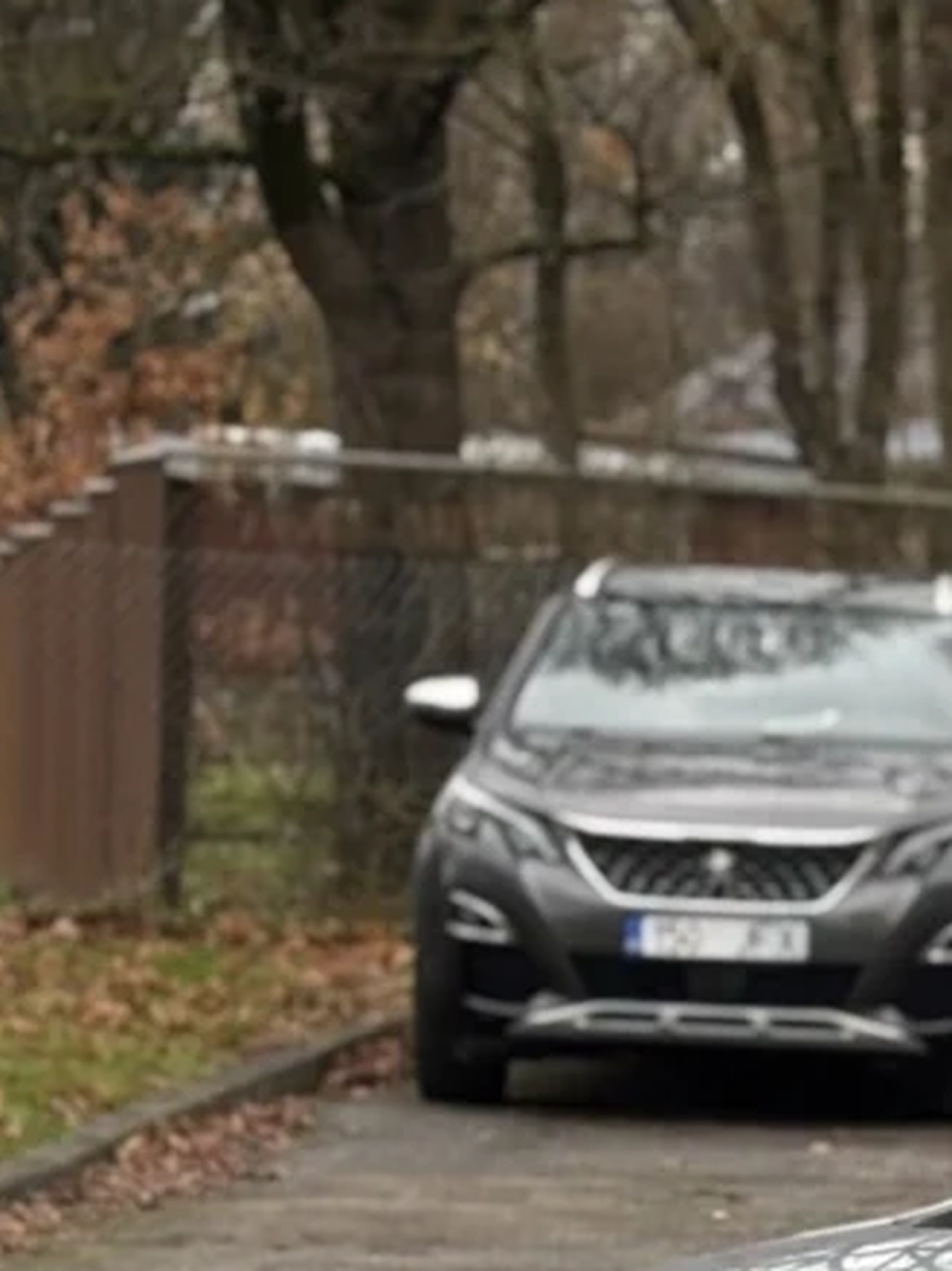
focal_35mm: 228
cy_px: 1509
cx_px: 2046
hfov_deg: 6.3
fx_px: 8369
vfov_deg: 8.6
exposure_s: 1/154
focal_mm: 5.96
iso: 50
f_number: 1.6
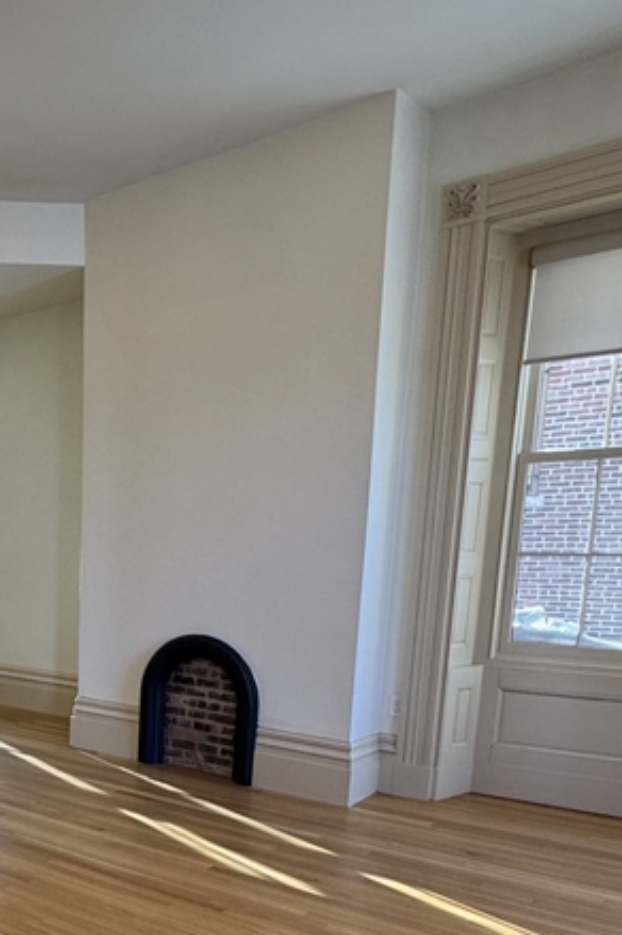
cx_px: -36
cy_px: 705
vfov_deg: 53.2
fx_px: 882
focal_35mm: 34
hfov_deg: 34.4
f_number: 2.2
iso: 160
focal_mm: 2.22
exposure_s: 1/120
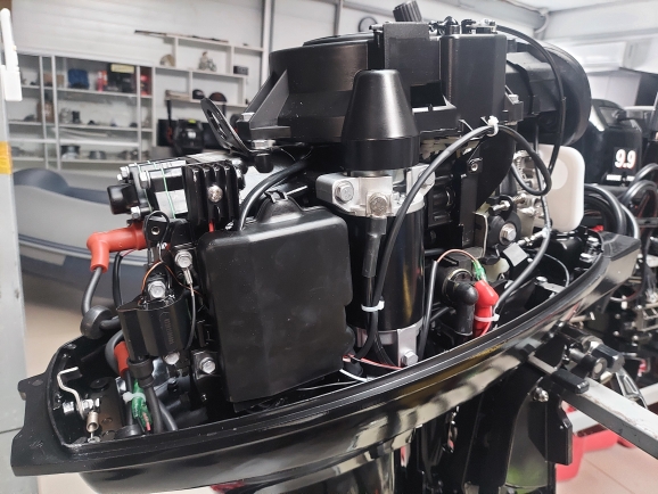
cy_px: 247
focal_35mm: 24
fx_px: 456
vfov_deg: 56.9
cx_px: 329
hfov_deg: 71.6
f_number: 1.8
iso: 640
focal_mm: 5.23
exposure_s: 1/25
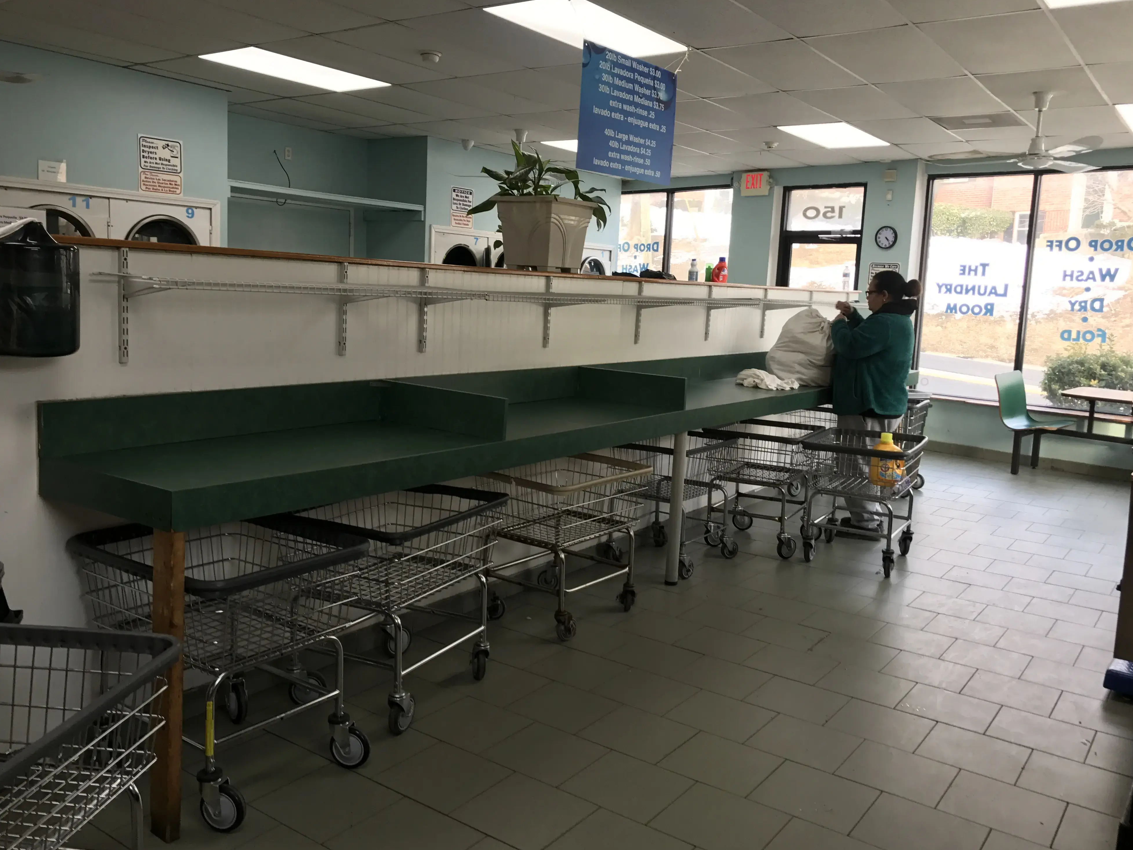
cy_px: 421
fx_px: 949
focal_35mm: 29
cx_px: 586
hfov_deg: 61.6
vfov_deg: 48.2
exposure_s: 1/60
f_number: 1.8
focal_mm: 3.99
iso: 25
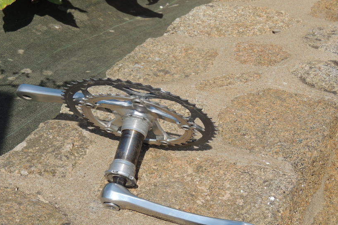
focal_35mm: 76
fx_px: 713
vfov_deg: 17.9
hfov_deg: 26.7
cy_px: 146
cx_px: 167
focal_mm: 10.7
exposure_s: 1/1000
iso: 100
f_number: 3.7
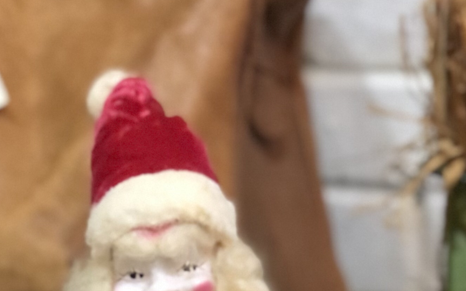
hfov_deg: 11.4
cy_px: 607
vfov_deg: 6.9
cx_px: 93
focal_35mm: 183
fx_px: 2324
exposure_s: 1/30
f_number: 2.8
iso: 400
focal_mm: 6.6
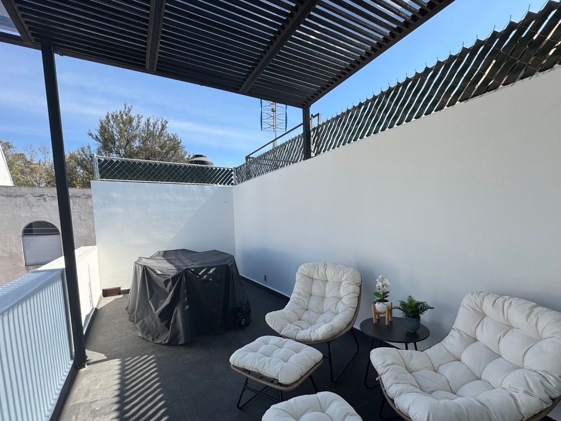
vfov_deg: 74.1
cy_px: 247
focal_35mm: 17
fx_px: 276
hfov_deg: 91.0
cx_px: 290
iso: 50
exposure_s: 1/771
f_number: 2.2
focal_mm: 2.22
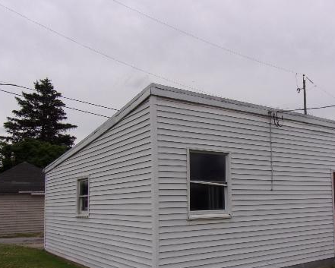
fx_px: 337
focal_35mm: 34
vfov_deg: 43.0
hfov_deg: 52.2
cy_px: 170
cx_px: 210
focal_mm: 4.3
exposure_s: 1/140
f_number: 10.8
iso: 80
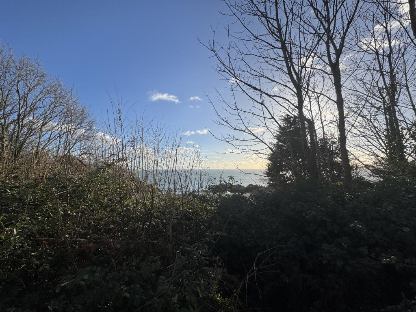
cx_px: 208
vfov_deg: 85.7
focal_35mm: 14
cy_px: 156
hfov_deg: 102.1
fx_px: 168
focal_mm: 2.22
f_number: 2.2
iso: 40
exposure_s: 1/3717
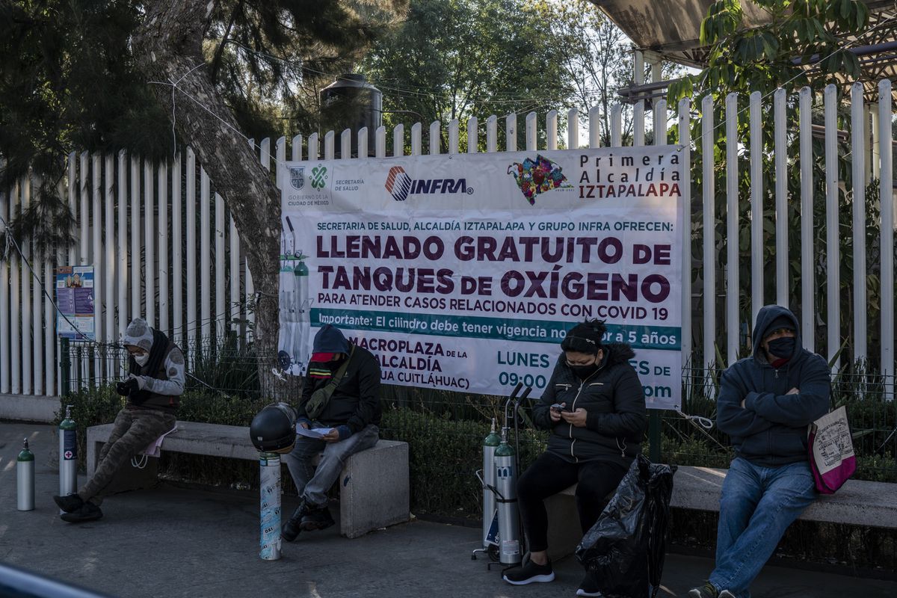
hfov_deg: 47.9
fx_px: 1009
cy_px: 299
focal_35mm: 40
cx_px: 448
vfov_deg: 33.0
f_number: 5.6
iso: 100
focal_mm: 27
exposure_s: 1/125
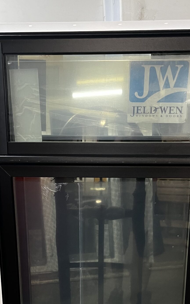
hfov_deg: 25.3
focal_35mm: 51
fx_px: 422
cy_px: 266
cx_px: 88
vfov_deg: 37.3
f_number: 1.6
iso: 250
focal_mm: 5.1
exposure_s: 1/60
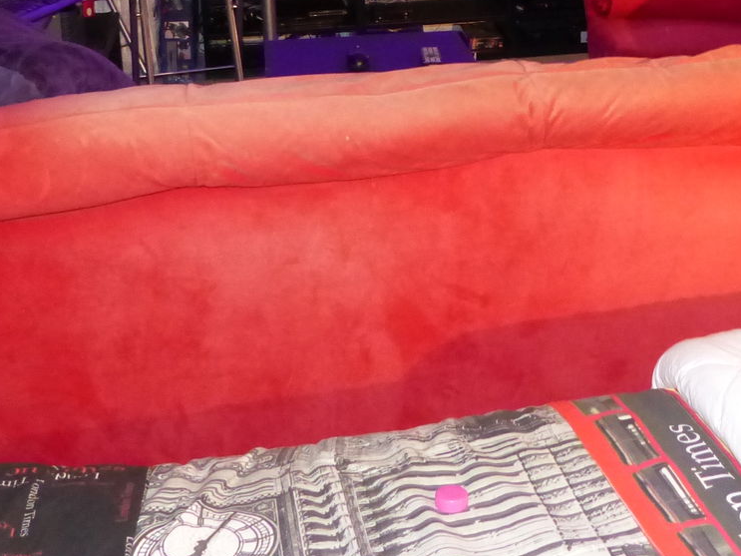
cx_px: 521
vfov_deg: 24.9
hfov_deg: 33.9
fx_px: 1199
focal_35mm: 56
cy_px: 9
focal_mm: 4.7
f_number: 2.8
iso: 800
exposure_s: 1/10
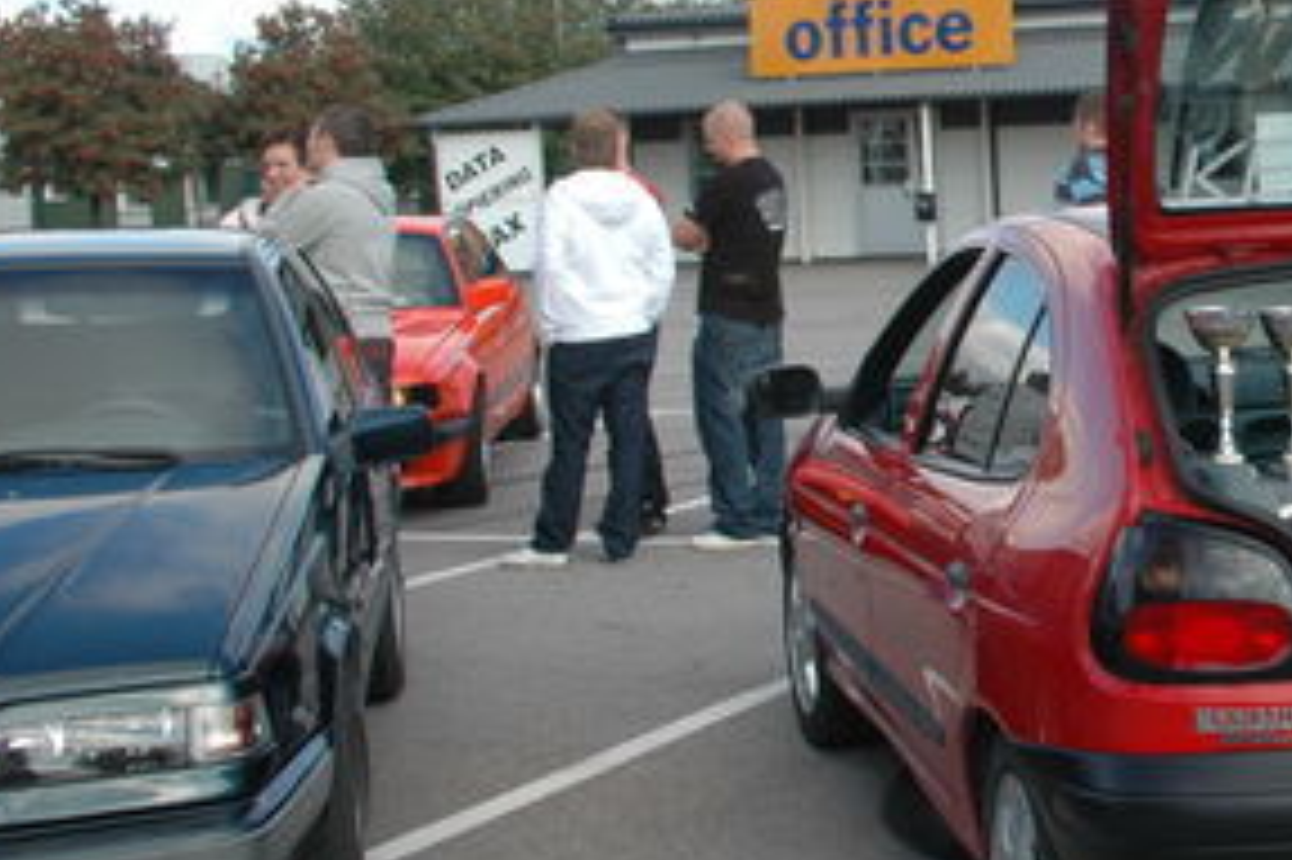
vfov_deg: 20.2
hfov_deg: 27.8
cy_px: 297
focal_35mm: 67
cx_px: 1378
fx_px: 2403
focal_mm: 20
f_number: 8
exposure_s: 1/250
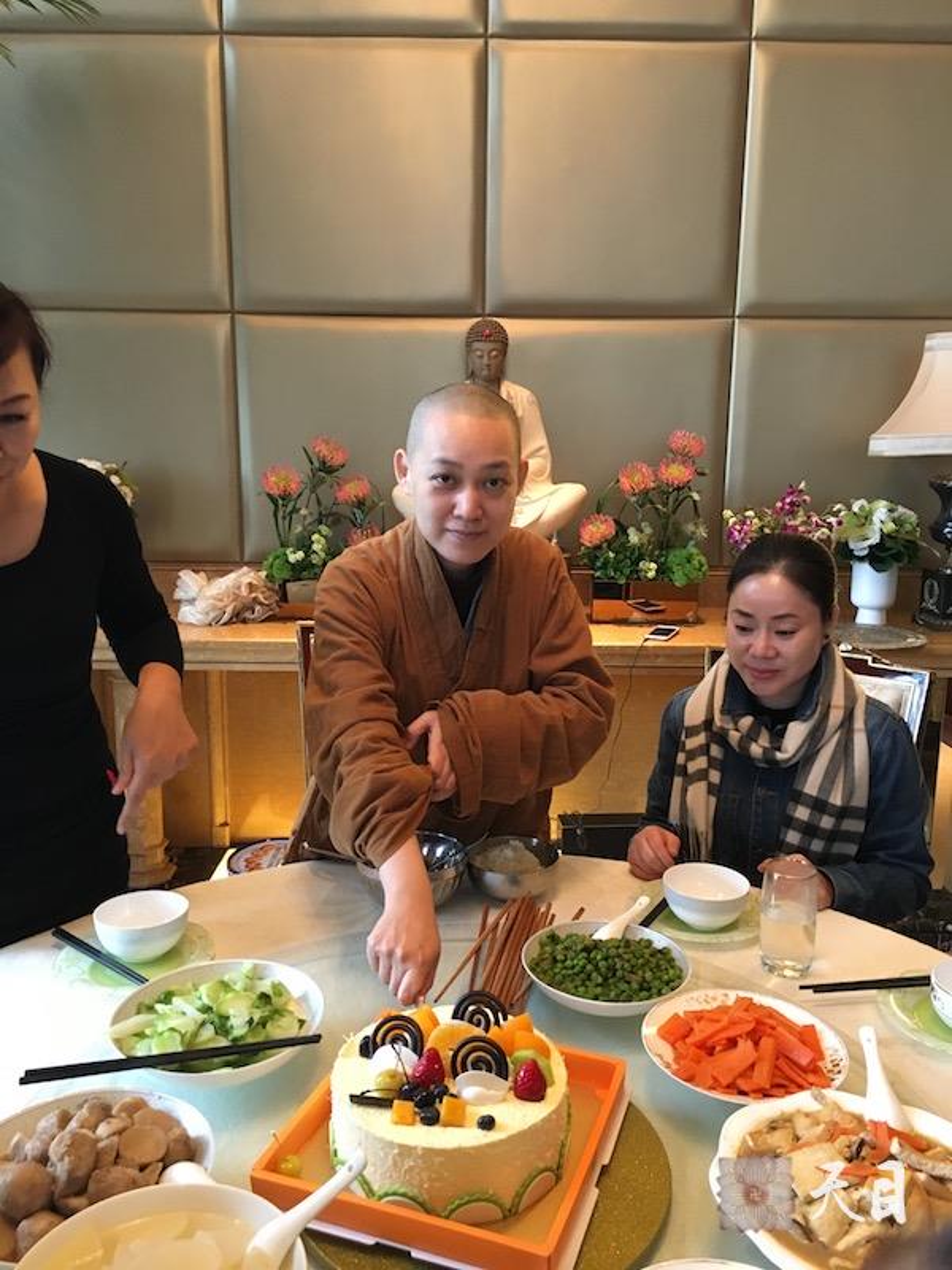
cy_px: 635
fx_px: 1063
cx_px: 476
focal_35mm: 29
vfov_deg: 61.7
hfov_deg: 48.2
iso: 250
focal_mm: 4.15
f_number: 2.2
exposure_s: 1/33
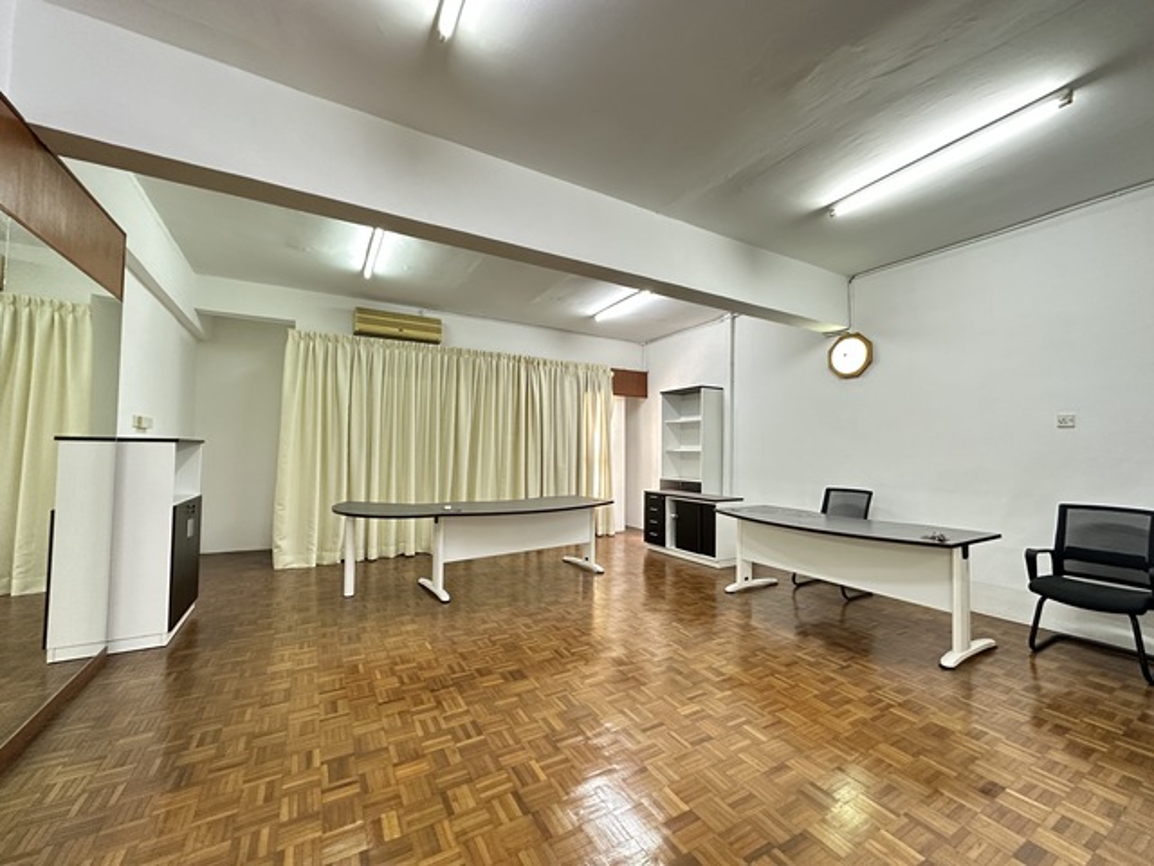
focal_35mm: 14
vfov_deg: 85.7
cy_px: 433
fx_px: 467
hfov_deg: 102.1
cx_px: 577
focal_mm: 2.22
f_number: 2.2
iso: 500
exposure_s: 1/50
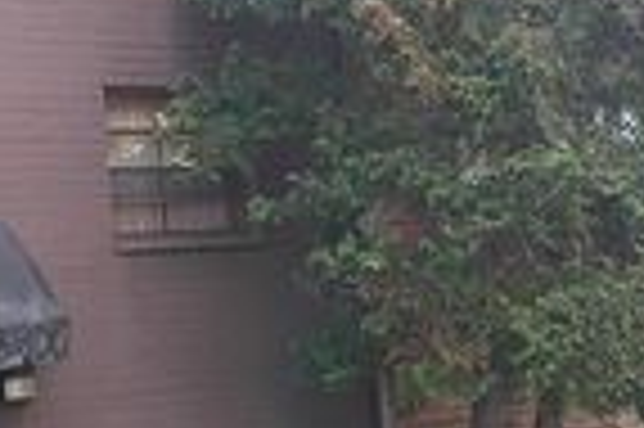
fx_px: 1823
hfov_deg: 19.8
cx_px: 104
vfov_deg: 13.2
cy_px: -14
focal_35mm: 102
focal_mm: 4.26
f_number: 1.8
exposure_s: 1/120
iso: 107
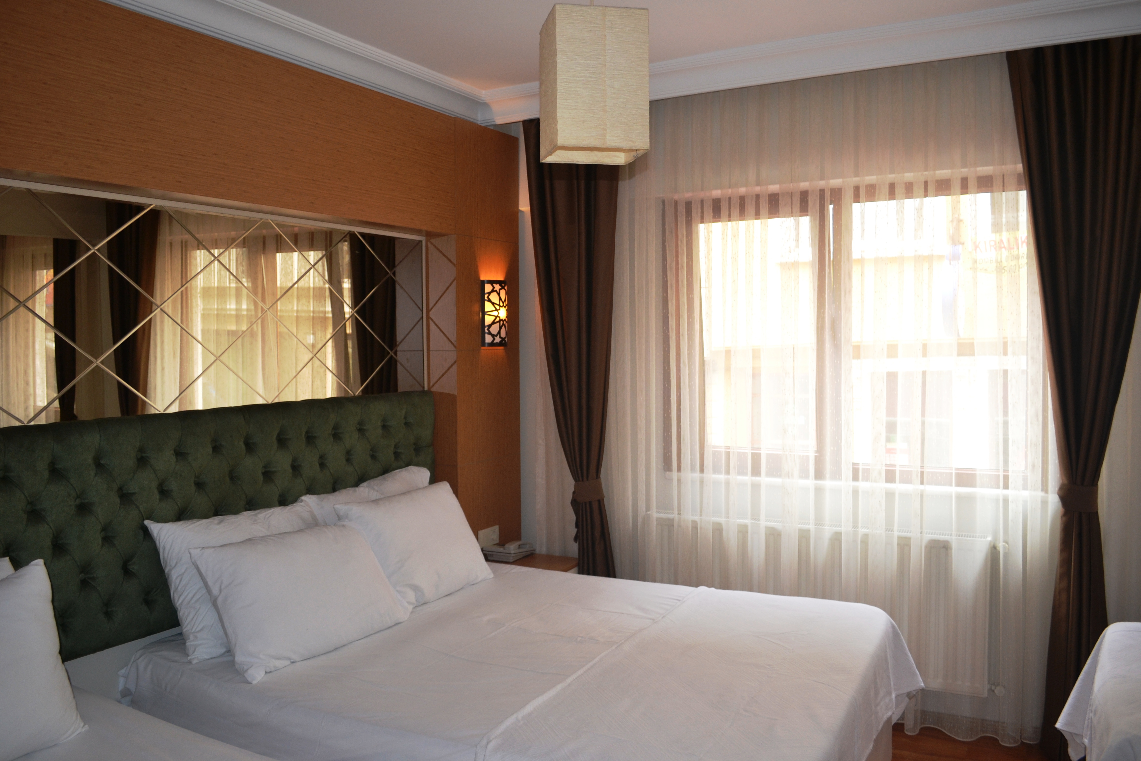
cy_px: 380
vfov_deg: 47.9
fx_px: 856
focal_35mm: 27
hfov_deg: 67.4
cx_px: 570
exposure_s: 1/60
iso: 400
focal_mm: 18
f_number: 4
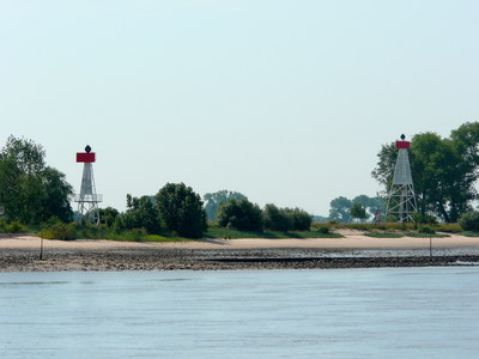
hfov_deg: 7.3
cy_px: 180
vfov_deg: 5.4
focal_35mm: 273
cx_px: 240
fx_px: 3778
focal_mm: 44.9
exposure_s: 1/500
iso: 100
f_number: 6.3
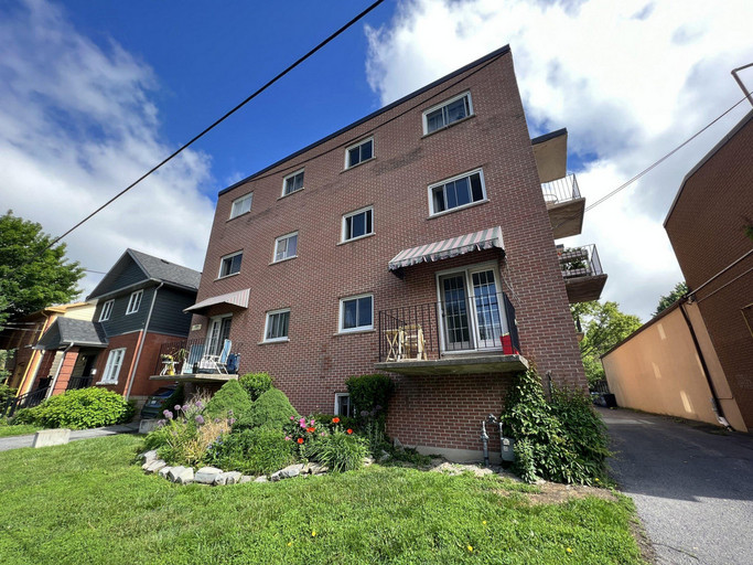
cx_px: 376
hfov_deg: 106.2
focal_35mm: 13
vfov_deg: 89.9
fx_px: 283
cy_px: 282
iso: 32
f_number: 1.8
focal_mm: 1.57
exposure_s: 1/413
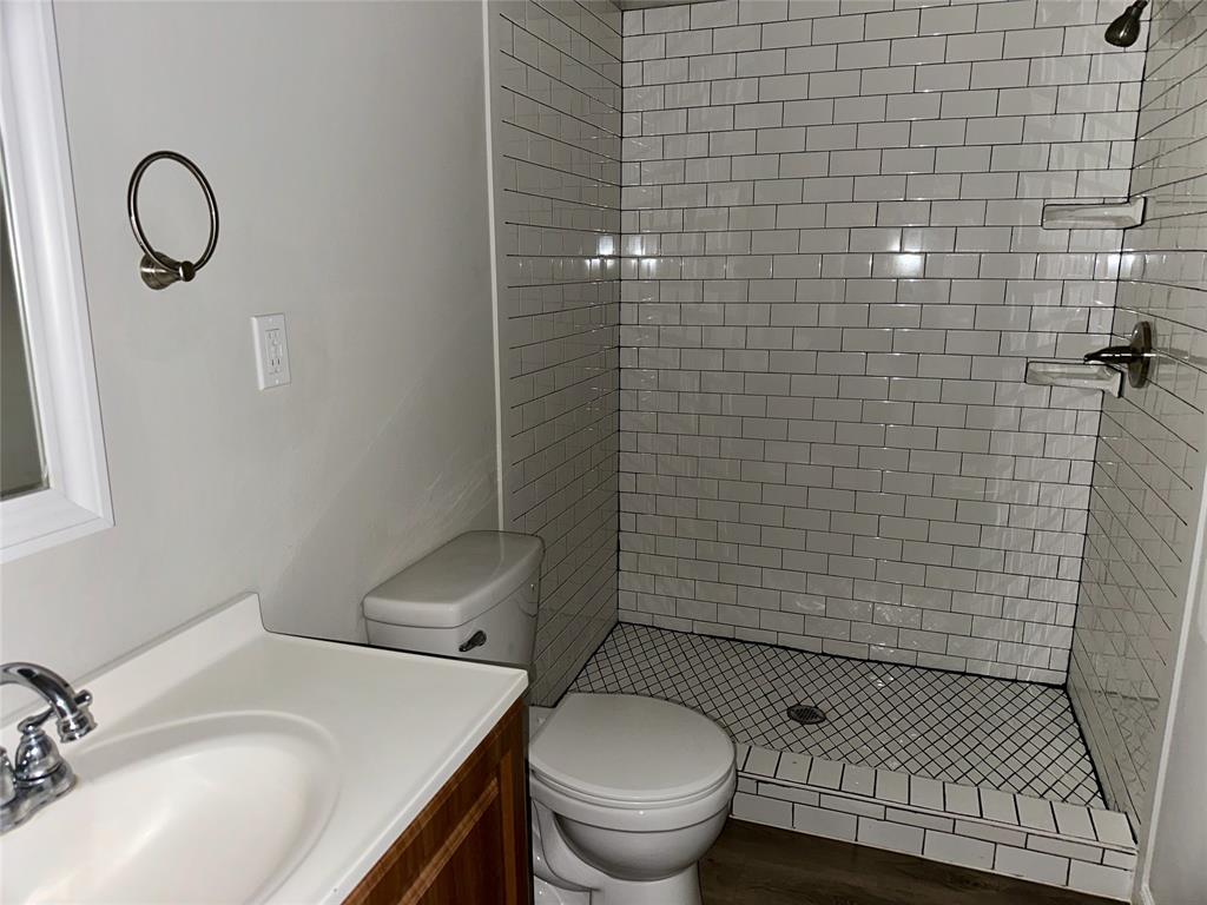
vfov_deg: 56.8
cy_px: 452
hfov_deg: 71.6
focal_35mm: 24
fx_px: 837
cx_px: 604
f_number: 1.78
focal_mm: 6.86
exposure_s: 1/5
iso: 50
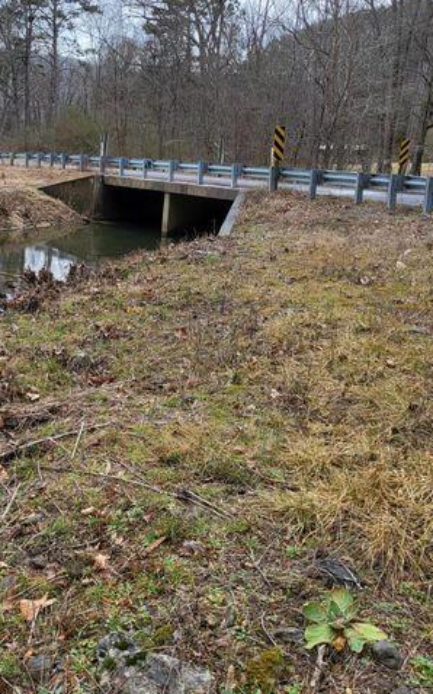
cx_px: 115
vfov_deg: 52.7
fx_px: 699
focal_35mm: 37
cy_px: 365
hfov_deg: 33.8
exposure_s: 1/554
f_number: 1.8
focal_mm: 4.25
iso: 50
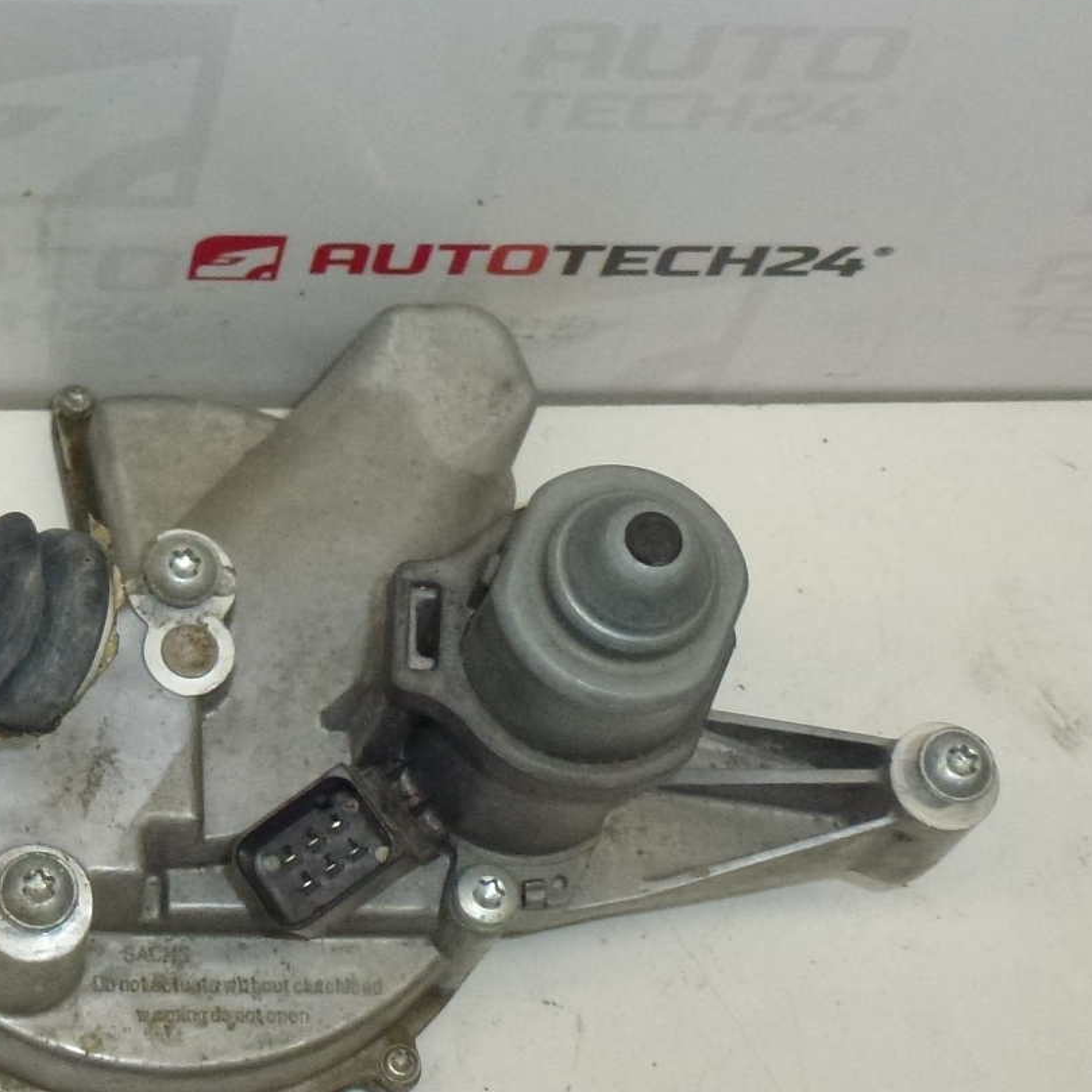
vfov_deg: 20.4
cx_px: 116
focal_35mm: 85
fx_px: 3034
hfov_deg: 20.0
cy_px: 444
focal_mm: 6.8
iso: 400
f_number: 3.8
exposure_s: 1/250
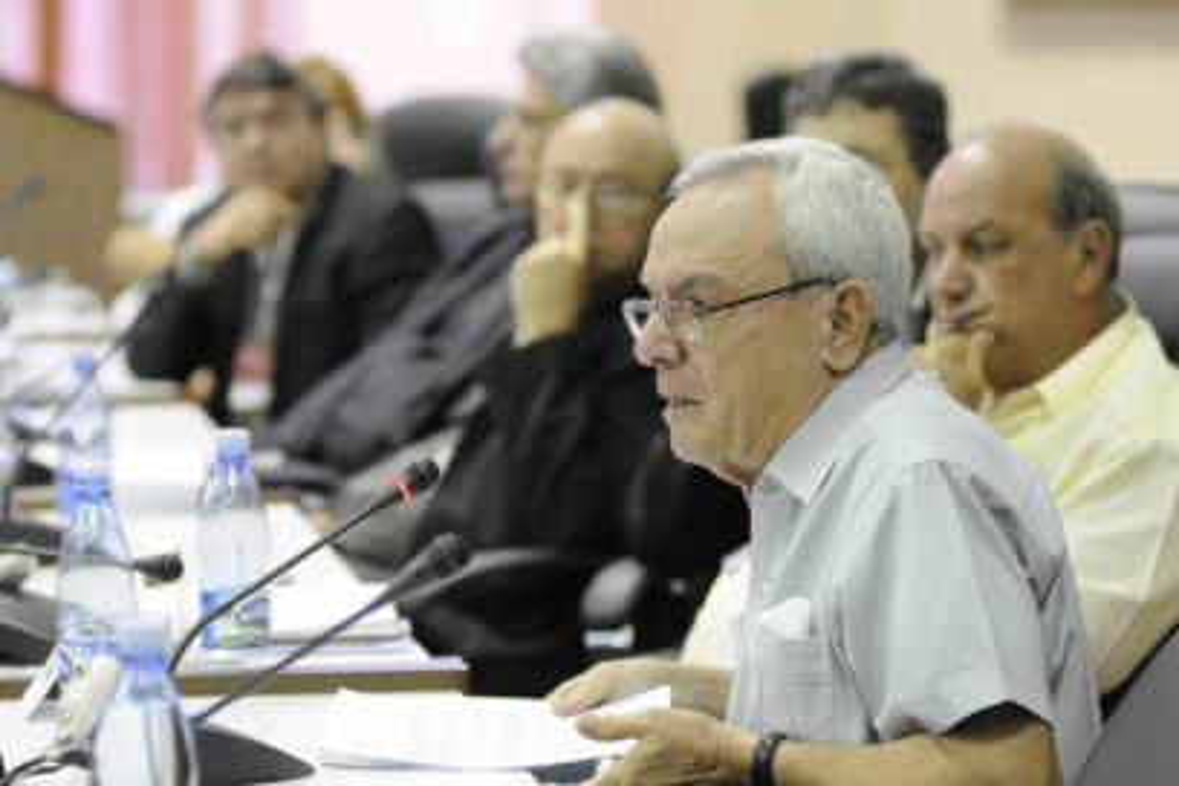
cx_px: 590
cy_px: 393
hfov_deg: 14.9
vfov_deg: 9.9
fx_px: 4519
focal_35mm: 138
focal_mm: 92
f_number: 3.2
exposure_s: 1/60
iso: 2000
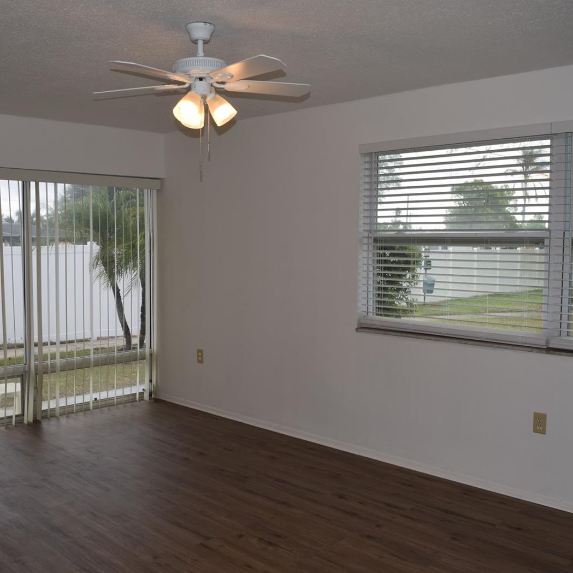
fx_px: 655
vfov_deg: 47.2
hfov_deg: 47.2
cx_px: 265
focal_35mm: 35
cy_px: 290
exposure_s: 1/125
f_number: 5.6
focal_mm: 18
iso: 160
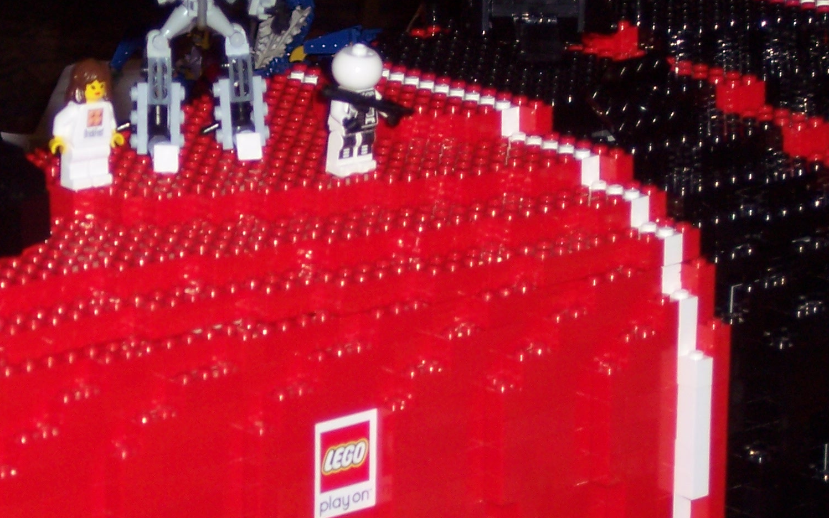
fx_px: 4158
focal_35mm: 184
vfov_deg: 7.1
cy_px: 291
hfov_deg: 11.3
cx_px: 165
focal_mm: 18.7
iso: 100
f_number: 4.1
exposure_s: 1/90
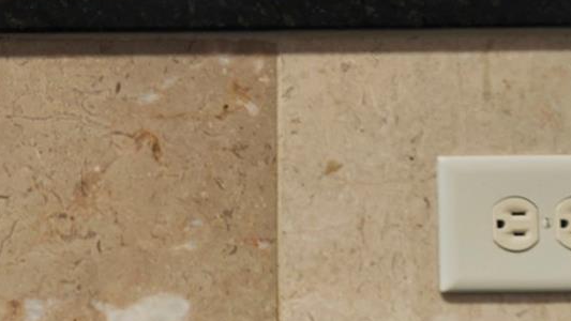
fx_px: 2135
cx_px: -450
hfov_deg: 13.7
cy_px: 106
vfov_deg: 8.6
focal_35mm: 141
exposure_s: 1/3
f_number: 8
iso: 100
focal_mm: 35
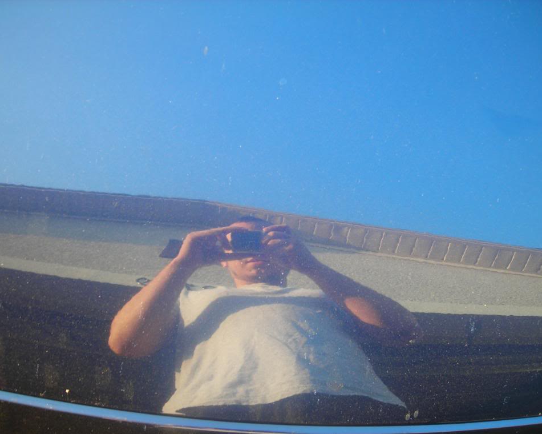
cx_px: 264
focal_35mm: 40
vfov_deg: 37.3
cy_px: 219
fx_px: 642
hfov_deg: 45.8
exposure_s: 1/15.6
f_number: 3.2
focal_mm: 6.3
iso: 50
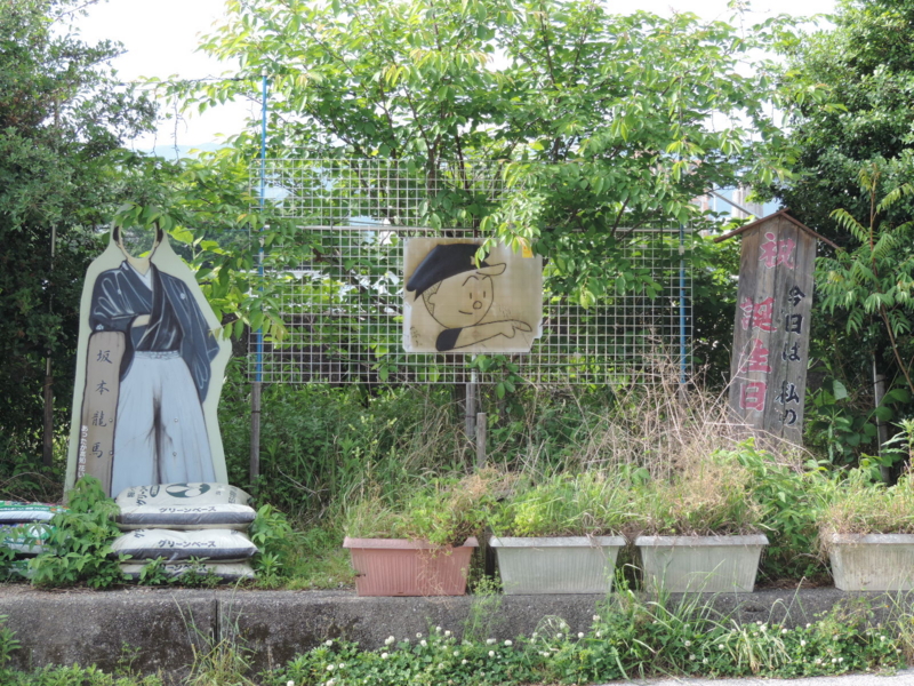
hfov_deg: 23.0
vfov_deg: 17.4
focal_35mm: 85
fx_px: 2244
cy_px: 343
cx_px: 457
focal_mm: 15.1
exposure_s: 1/160
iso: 80
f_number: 4
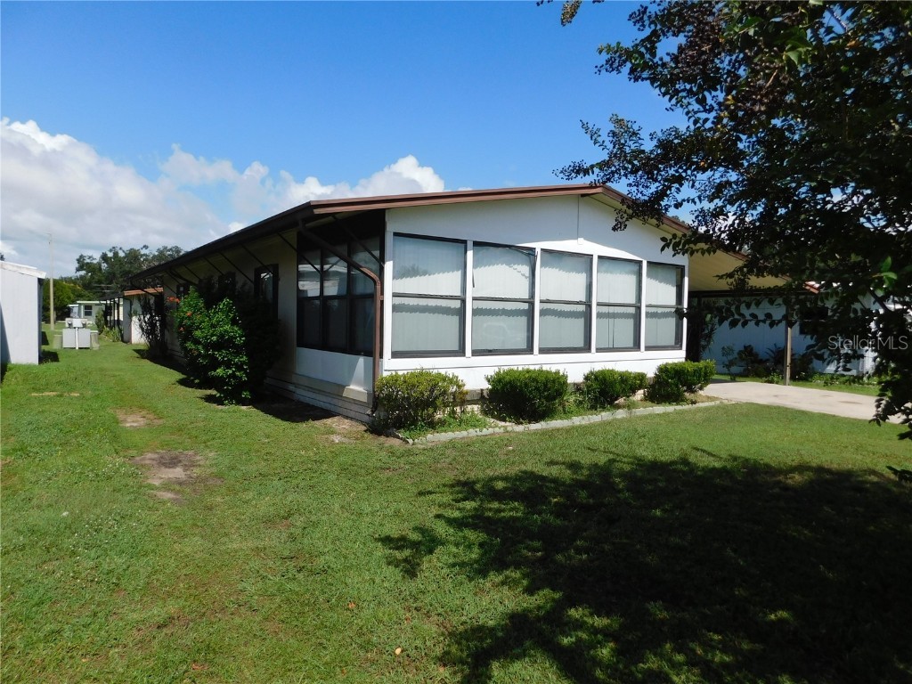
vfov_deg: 58.9
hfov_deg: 73.9
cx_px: 456
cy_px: 342
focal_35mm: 23
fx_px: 606
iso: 125
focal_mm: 4
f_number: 6
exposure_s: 1/640
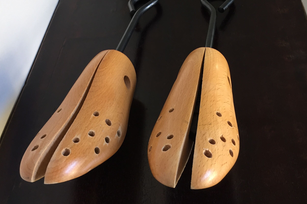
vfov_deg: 32.2
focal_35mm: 41
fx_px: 350
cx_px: 156
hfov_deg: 47.4
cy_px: 57
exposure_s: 1/33
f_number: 2.2
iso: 160
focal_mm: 4.15
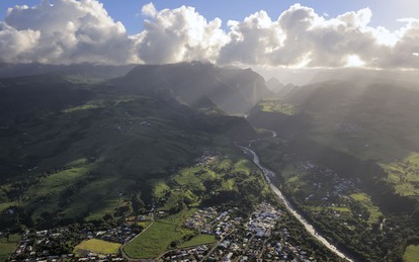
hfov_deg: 62.9
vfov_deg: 41.9
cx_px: 210
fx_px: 343
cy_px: 127
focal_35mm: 30
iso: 400
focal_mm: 29
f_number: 10
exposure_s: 1/640
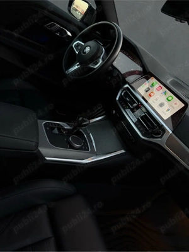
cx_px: 94
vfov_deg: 71.6
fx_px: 175
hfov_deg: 56.8
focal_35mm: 24
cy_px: 126
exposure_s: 1/122
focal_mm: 6.76
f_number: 1.78
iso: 200
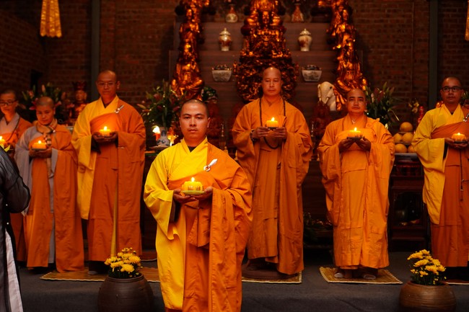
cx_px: 234
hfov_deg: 37.9
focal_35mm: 52
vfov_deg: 25.7
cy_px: 156
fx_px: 684
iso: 1600
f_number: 2.8
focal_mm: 35
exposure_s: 1/80
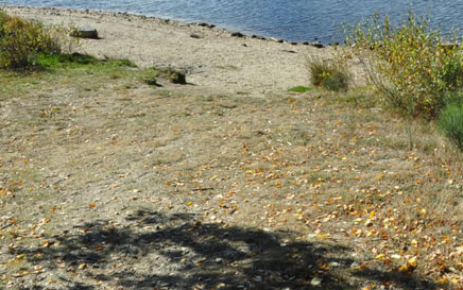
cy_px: -31
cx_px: 411
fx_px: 707
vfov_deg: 21.9
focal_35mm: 56
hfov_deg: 34.4
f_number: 18
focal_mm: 16
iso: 400
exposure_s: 1/160
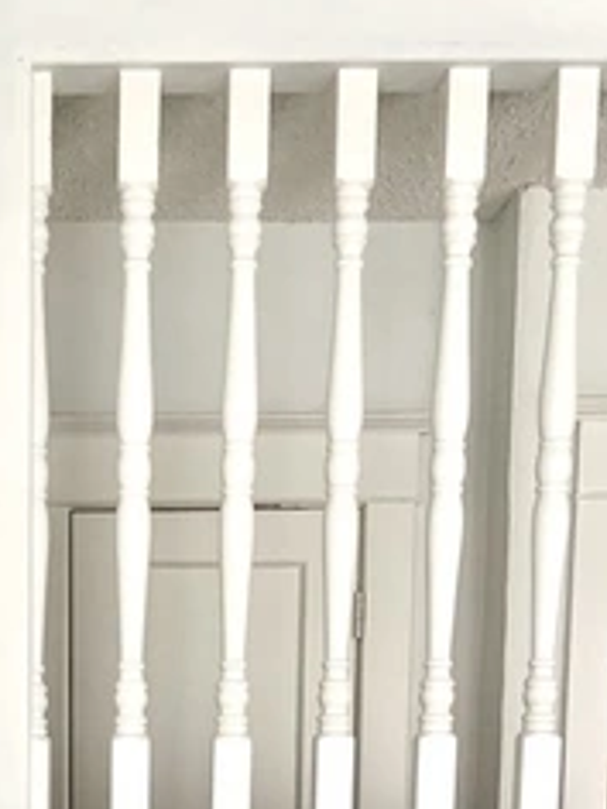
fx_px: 1543
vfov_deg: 26.0
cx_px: 106
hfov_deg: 21.9
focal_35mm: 66
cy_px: 987
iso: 320
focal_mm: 4.25
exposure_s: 1/60
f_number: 1.8
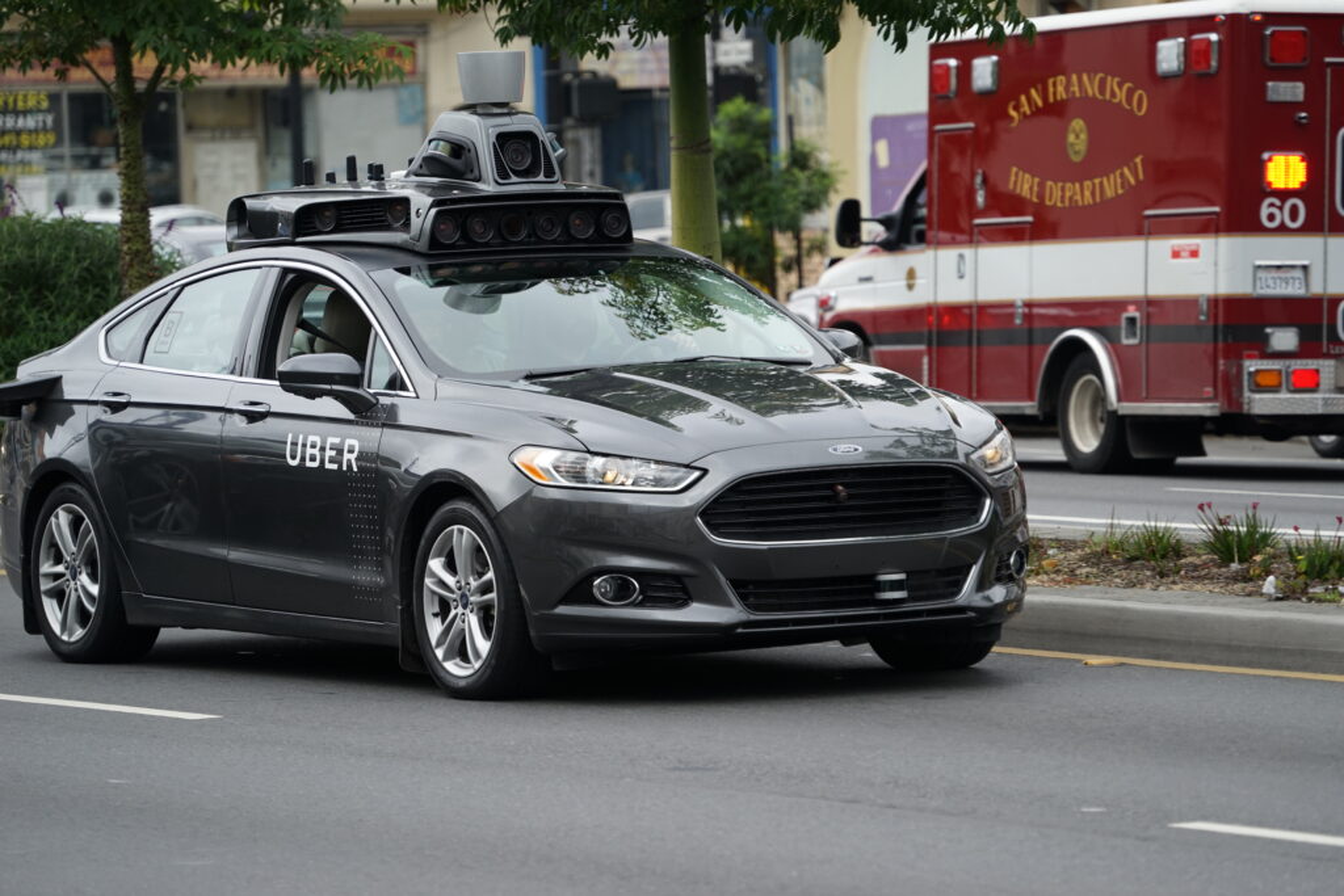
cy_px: 448
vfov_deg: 6.9
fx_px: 7467
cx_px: 672
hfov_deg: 10.3
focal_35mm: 200
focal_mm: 200
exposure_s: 1/800
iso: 400
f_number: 5.6
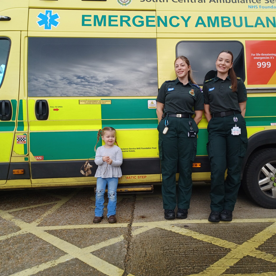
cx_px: 170
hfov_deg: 53.5
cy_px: 140
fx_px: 271
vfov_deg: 54.0
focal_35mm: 30
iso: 32
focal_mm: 4.6
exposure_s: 1/118
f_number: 1.8
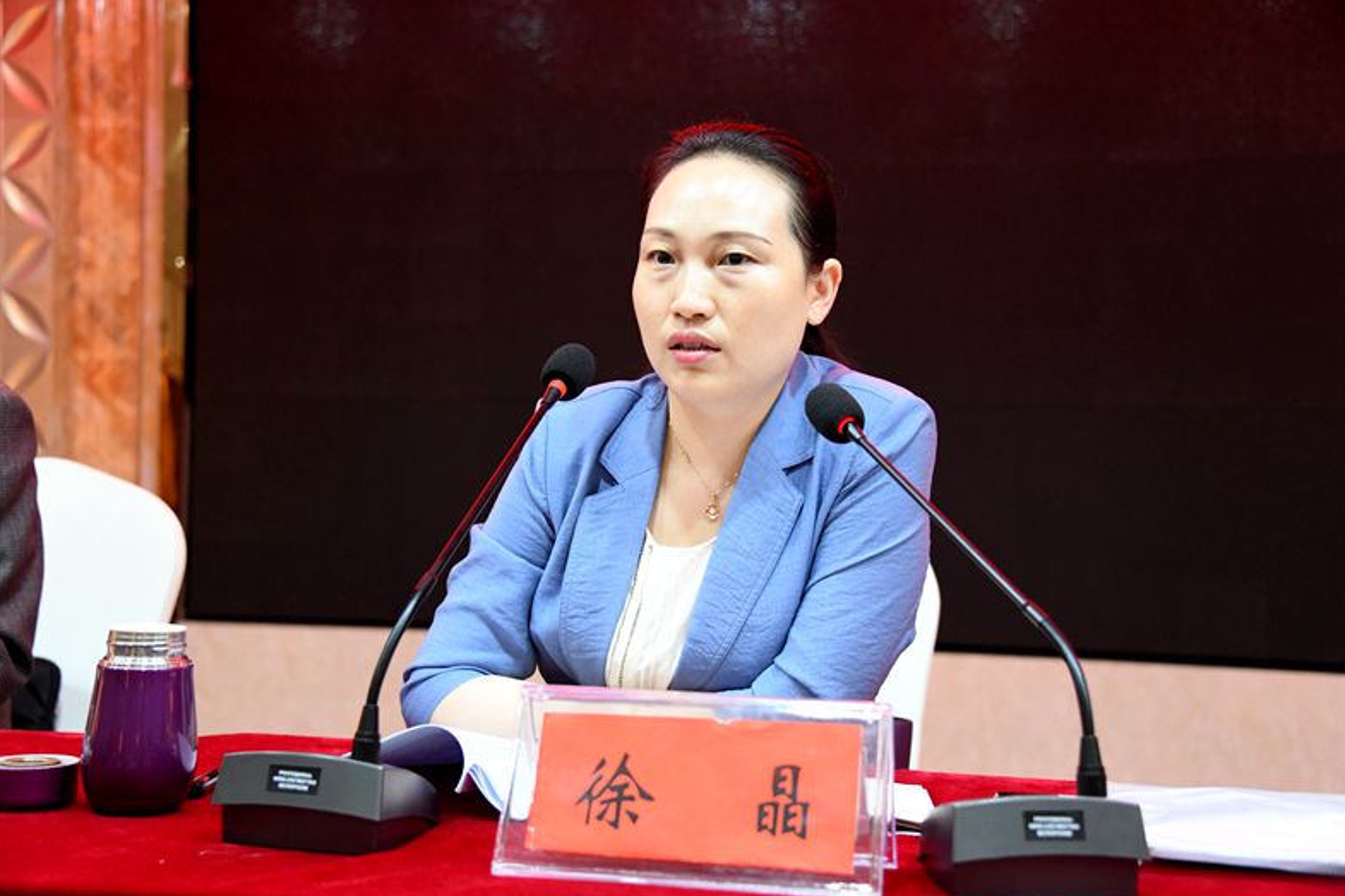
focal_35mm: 53
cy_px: 455
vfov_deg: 25.5
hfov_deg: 37.5
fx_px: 1980
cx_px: 680
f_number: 4.5
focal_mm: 52
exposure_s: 1/50
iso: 4500
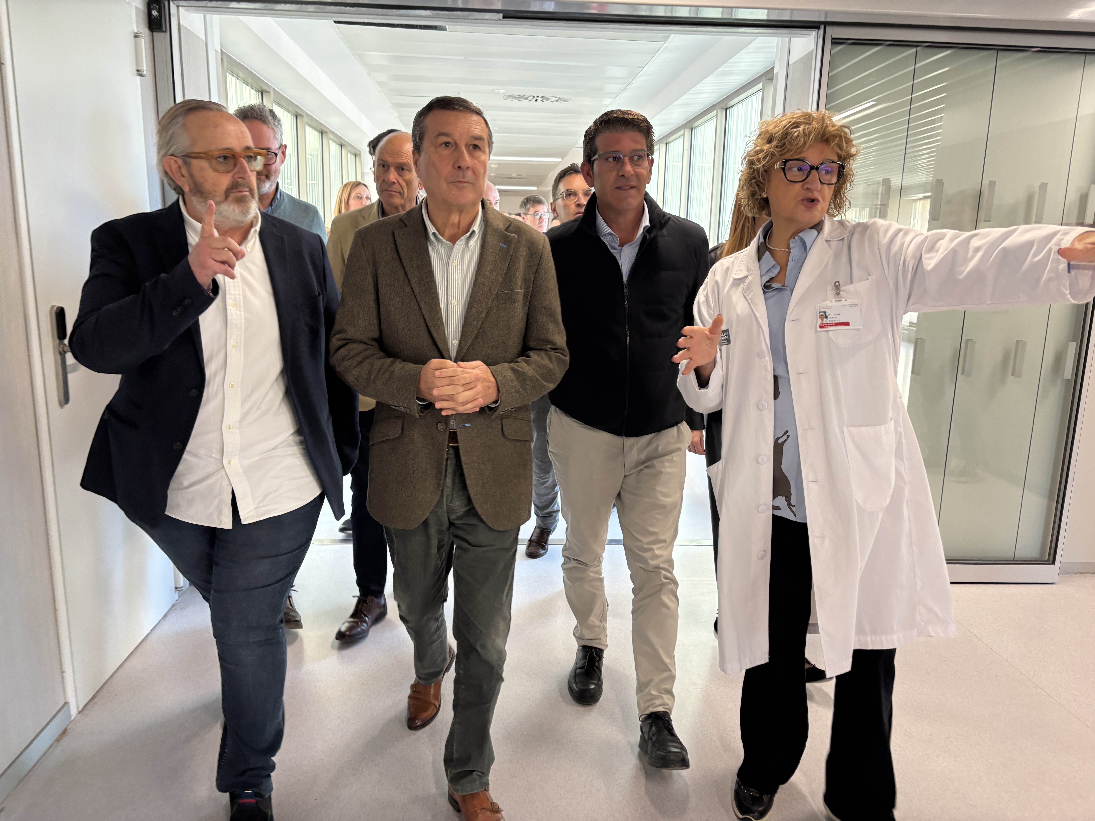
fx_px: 822
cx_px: 548
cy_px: 410
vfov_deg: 53.1
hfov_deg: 67.3
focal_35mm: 26
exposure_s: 1/97
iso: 125
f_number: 1.6
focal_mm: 5.96
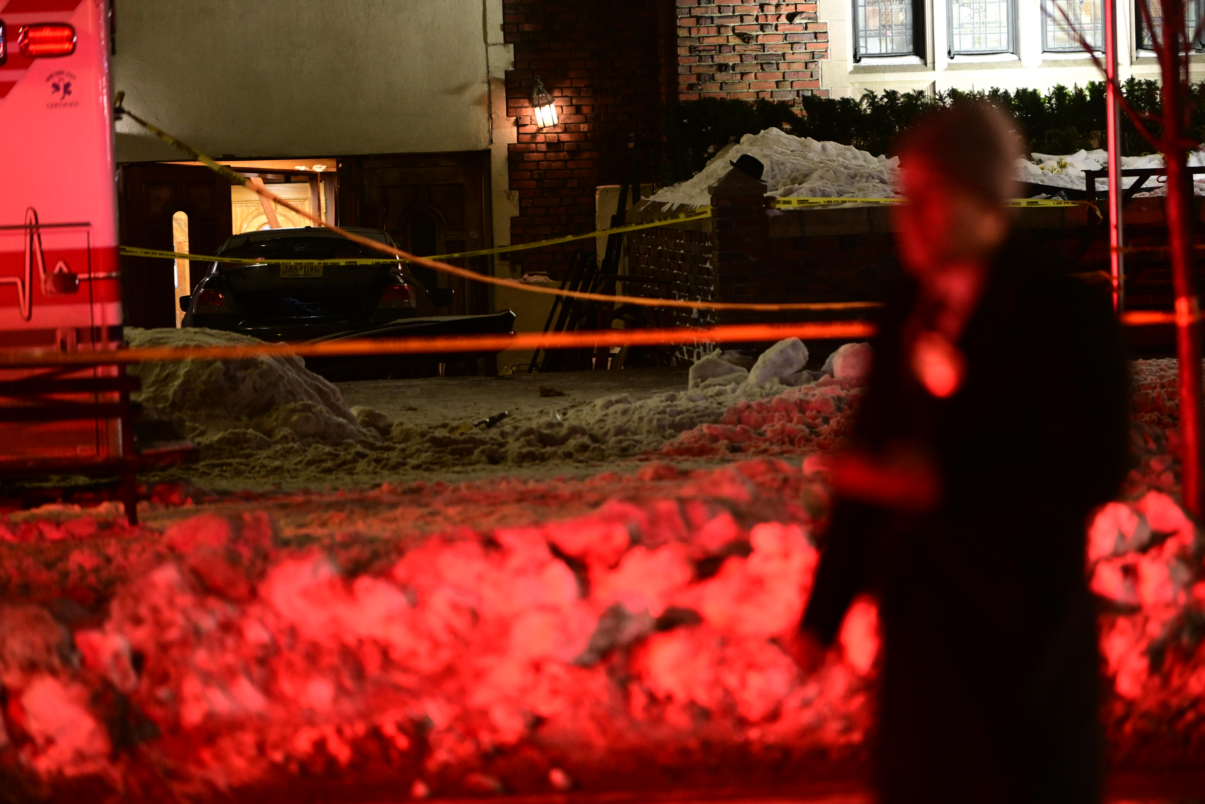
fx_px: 6694
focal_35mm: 200
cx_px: 602
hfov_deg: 10.3
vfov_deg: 6.9
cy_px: 402
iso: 2500
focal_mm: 200
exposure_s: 1/100
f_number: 2.8
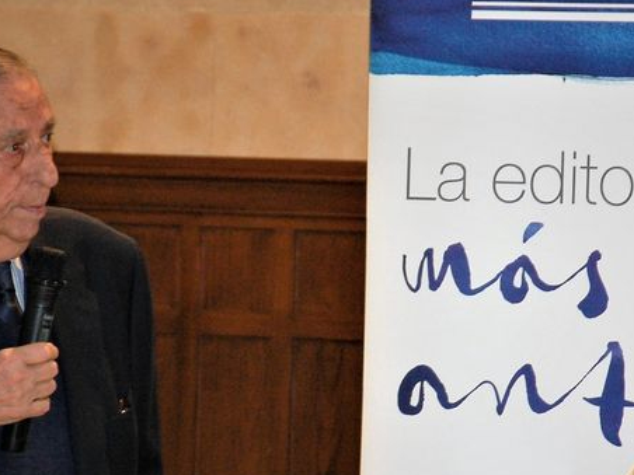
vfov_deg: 4.9
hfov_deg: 6.6
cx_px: 400
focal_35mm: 301
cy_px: 284
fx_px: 5512
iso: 560
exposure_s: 1/60
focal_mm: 105
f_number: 5.6
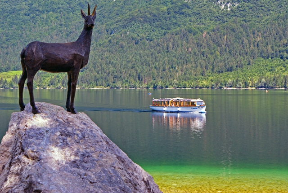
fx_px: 842
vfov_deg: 13.1
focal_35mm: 105
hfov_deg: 19.4
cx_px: 144
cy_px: 96
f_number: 11
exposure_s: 1/60
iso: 200
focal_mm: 70
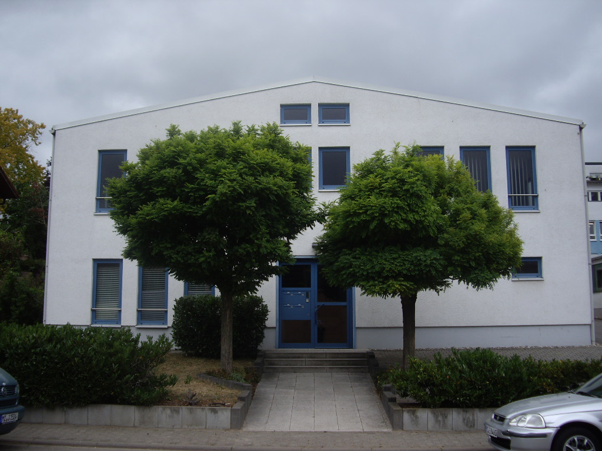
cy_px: 226
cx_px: 301
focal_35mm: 38
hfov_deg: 49.0
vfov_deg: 37.7
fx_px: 661
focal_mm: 7.9
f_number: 2.8
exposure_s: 1/320
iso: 64
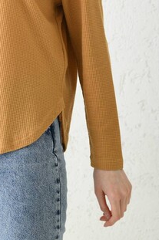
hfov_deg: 10.0
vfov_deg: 14.9
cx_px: -26
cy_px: -7
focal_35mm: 135
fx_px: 895
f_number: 5.6
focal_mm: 56
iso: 100
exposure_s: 1/160
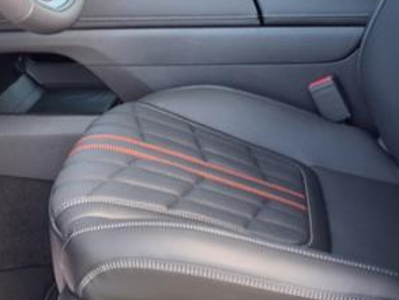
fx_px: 680
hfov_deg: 32.7
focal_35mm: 59
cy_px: 3
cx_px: 192
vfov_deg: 23.8
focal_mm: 3.58
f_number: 1.9
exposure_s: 1/120
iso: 40
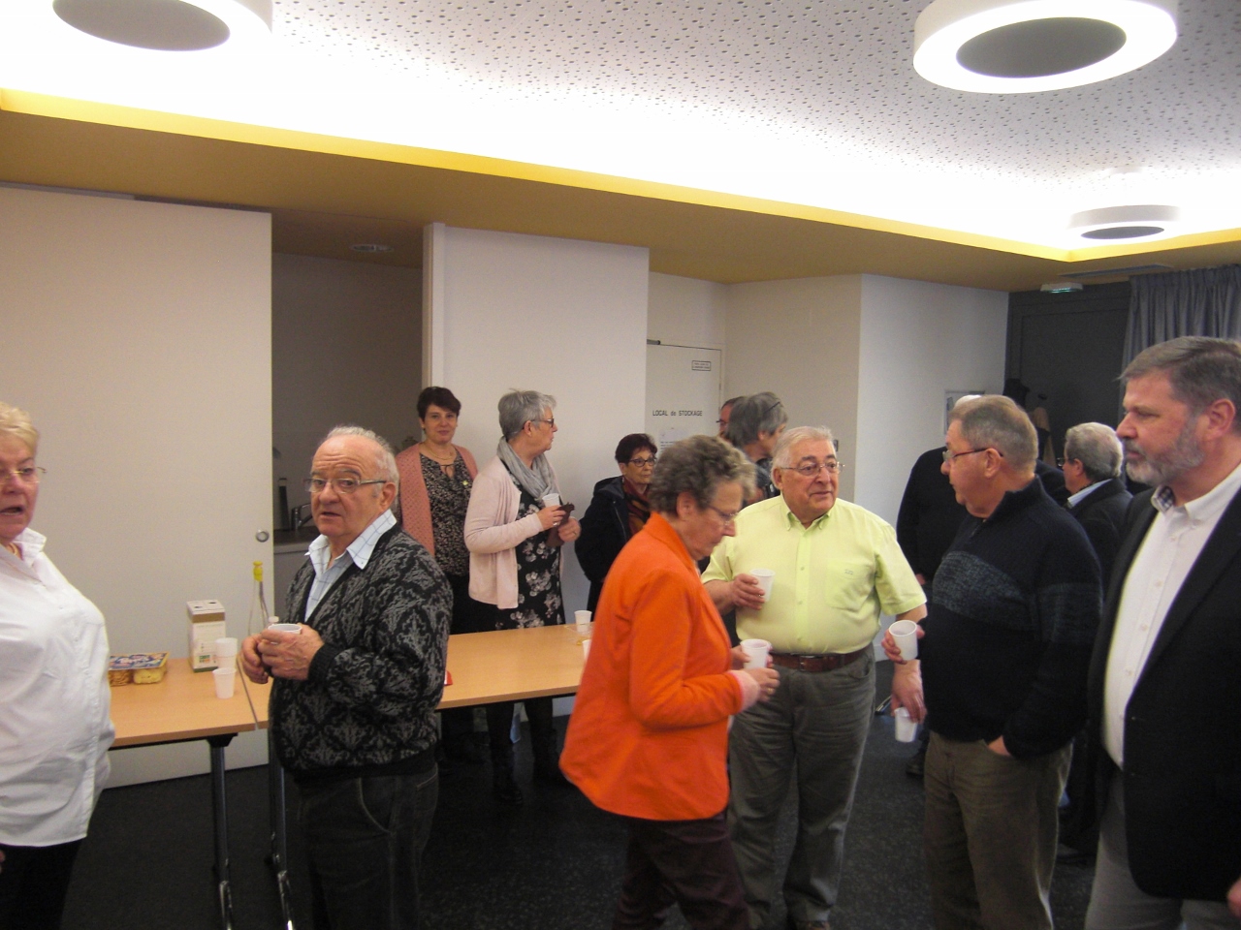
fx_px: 1004
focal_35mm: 28
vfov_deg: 49.7
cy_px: 465
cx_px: 620
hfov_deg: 63.4
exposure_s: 1/40
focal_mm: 4.9
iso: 200
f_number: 2.6
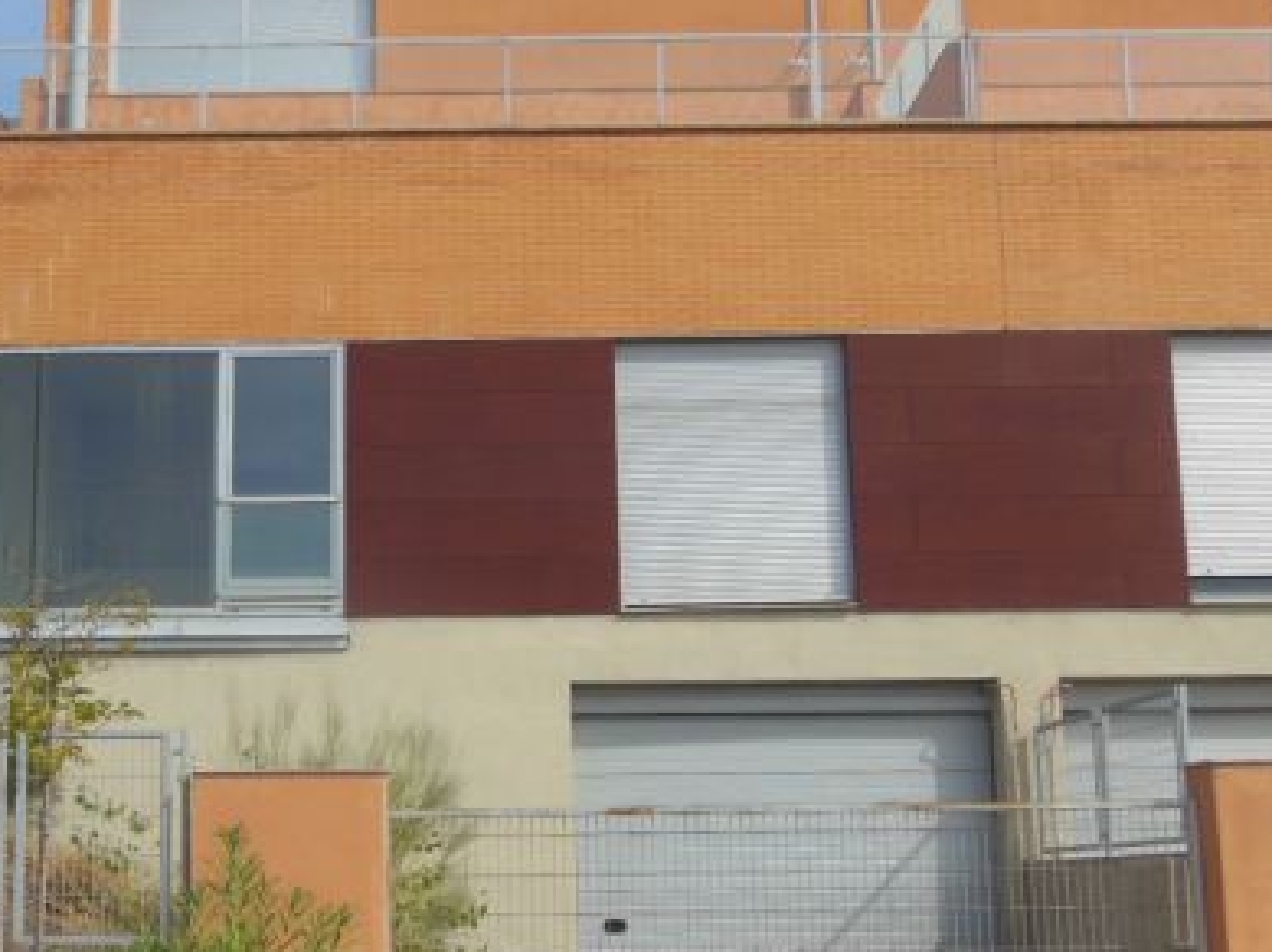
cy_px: 546
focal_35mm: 56
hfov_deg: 34.0
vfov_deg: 26.0
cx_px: 396
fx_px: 2056
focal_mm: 6
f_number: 3.9
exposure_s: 1/1250
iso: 125
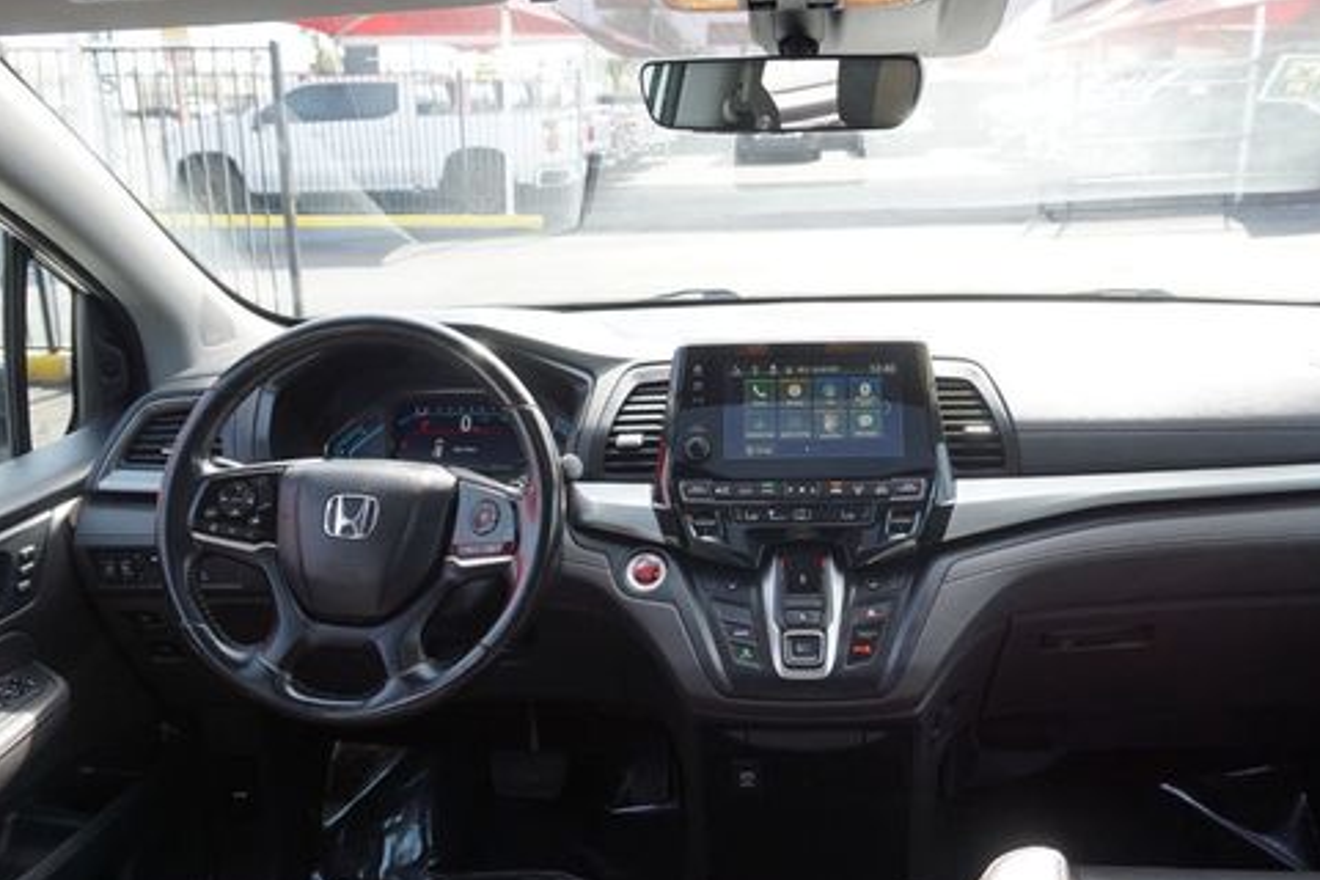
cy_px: 448
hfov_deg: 58.6
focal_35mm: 32
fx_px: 1173
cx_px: 737
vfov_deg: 41.1
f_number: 5
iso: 100
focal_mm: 16
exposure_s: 1/80
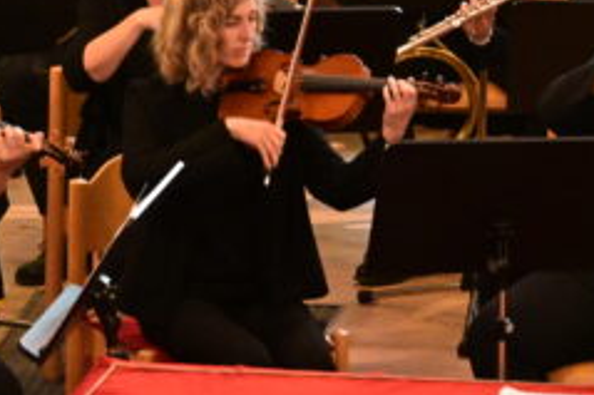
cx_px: -55
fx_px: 9530
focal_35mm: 578
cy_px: -194
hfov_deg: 3.6
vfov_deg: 2.4
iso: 4500
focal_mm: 120
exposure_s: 1/60
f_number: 5.6
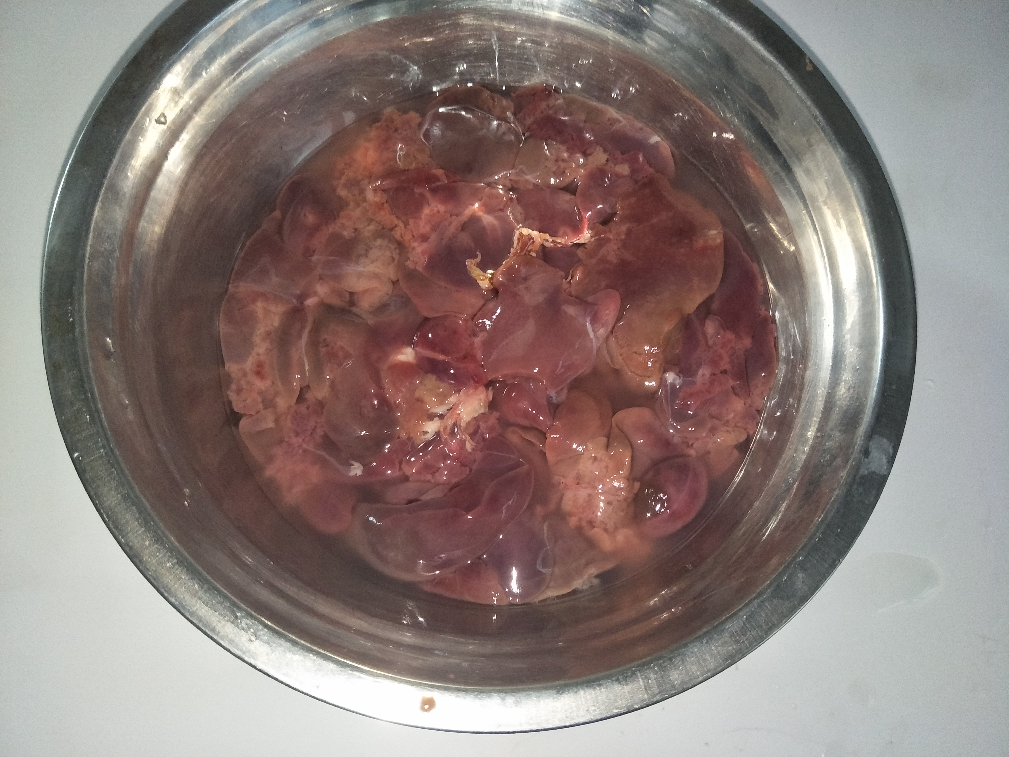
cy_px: 378
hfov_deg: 71.6
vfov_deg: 56.8
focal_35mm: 24
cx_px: 504
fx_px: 700
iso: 396
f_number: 1.7
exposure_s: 1/33
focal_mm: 4.1
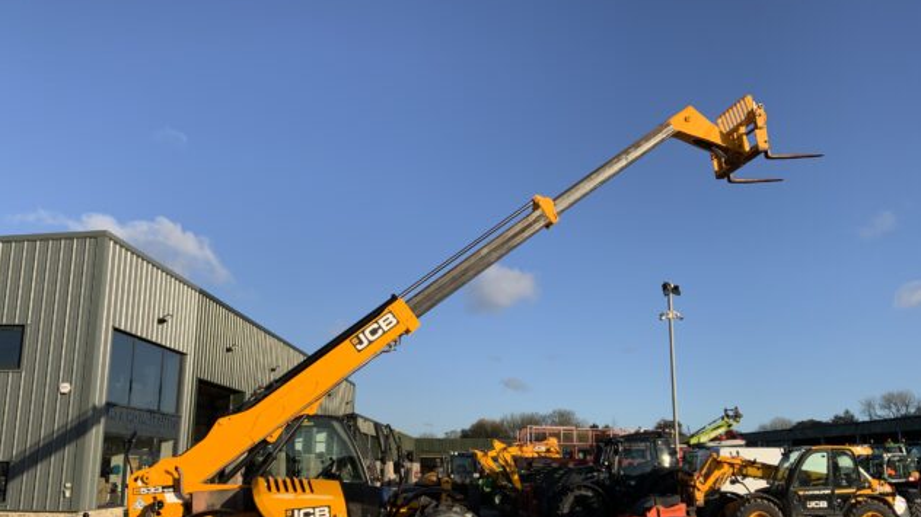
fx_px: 781
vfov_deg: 36.4
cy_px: 331
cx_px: 463
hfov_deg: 61.0
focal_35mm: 32
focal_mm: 3
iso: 16
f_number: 1.8
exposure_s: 1/1577
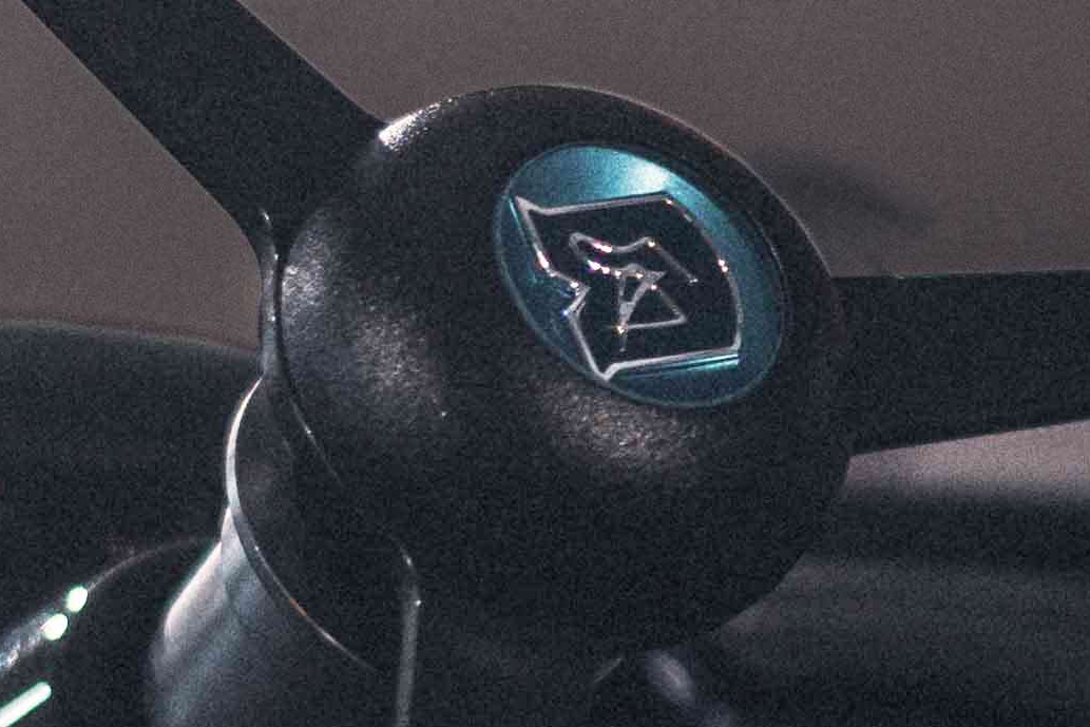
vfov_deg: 3.6
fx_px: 11658
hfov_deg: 5.4
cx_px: 754
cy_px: 629
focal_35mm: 385
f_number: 1.8
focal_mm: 50
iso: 400
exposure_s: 1/250
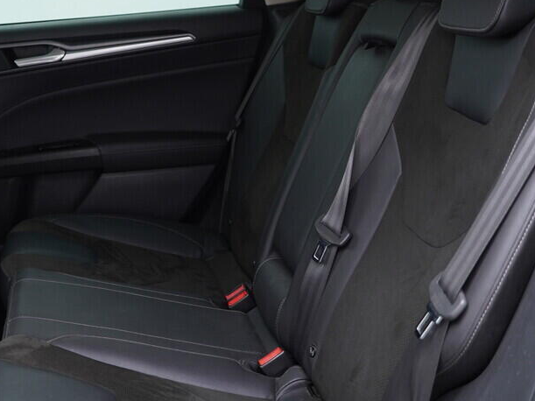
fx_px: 896
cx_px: 102
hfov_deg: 32.3
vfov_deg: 25.0
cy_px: 119
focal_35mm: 58
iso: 320
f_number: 2.8
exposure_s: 1/40
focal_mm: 24
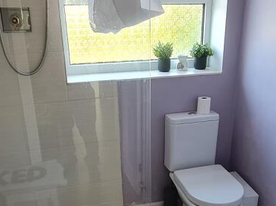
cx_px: 140
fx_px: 287
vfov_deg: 39.3
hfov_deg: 51.4
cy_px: 133
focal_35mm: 36
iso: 125
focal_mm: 2.2
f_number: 2.2
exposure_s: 1/50
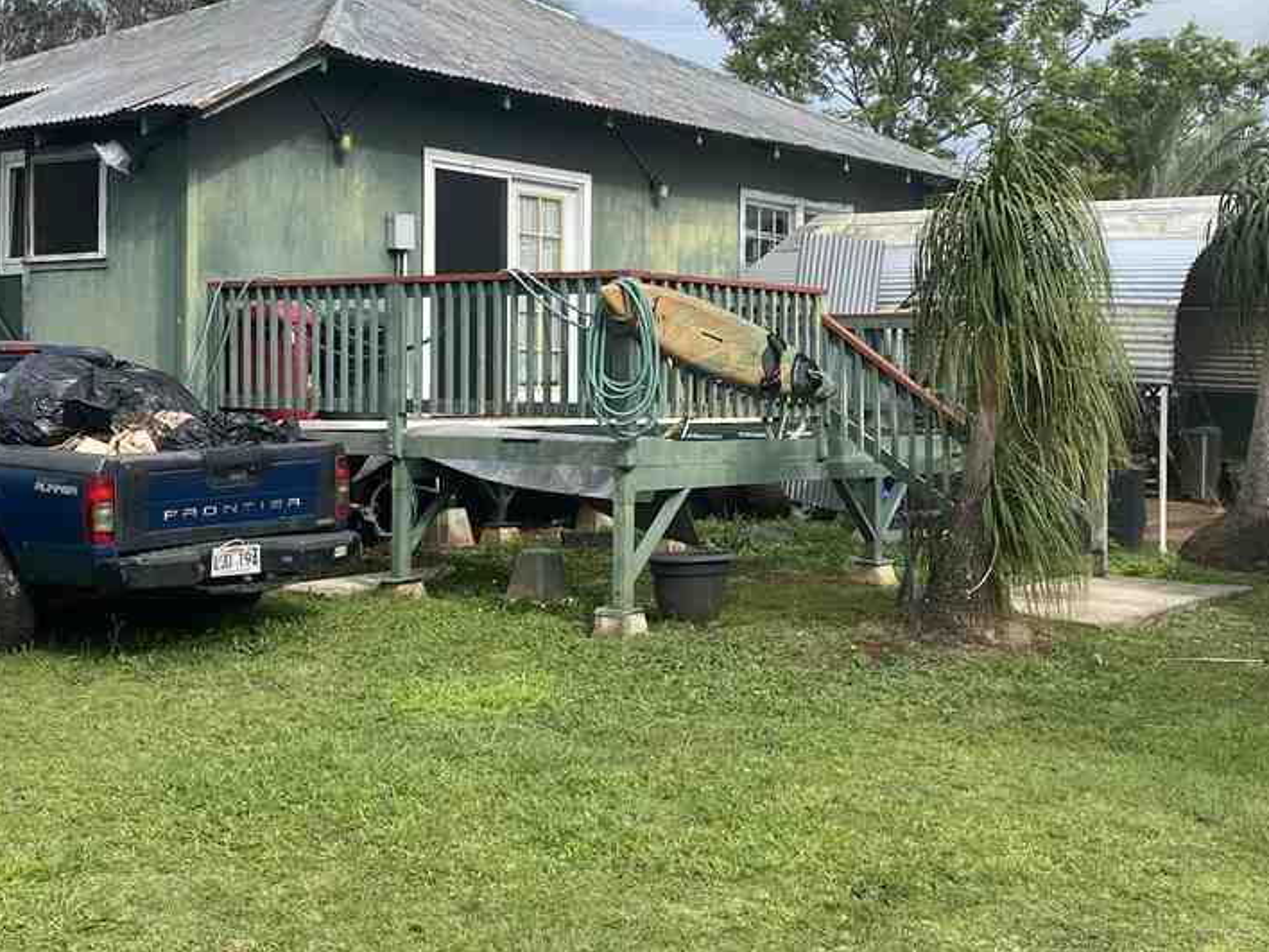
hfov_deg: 40.3
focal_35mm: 47
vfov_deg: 30.8
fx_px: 1723
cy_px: 412
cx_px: 737
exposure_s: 1/2358
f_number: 1.8
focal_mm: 4.25
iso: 32
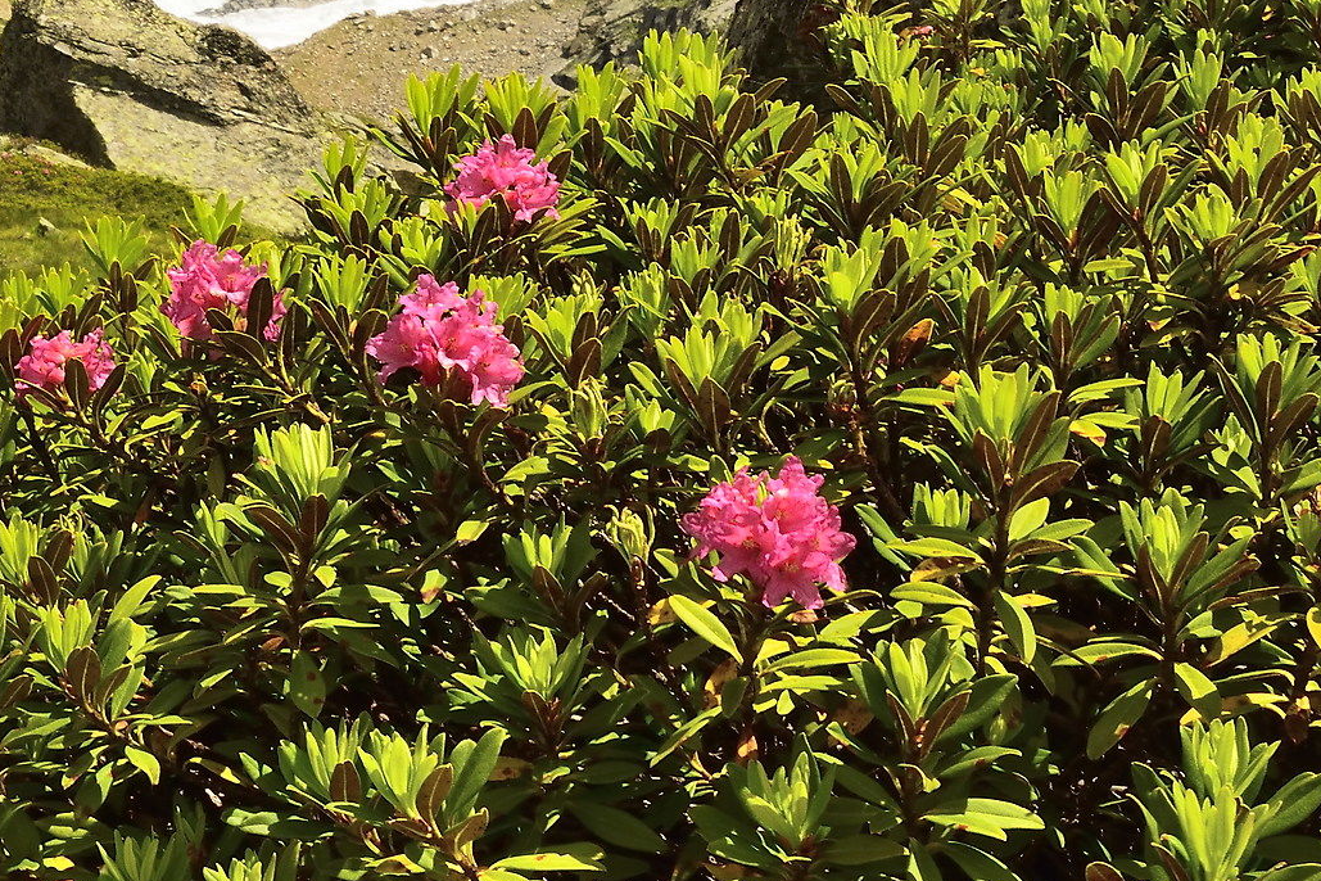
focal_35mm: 77
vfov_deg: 17.7
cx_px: 244
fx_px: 2825
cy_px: 344
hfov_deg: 25.8
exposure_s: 1/30
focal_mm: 22
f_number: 18
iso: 250
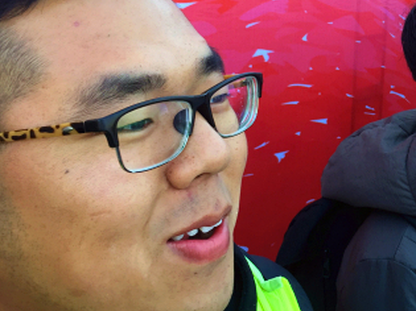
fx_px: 709
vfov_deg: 24.3
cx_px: 408
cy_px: 45
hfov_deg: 30.6
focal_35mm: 59
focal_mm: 4.15
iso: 32
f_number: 2.2
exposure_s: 1/100
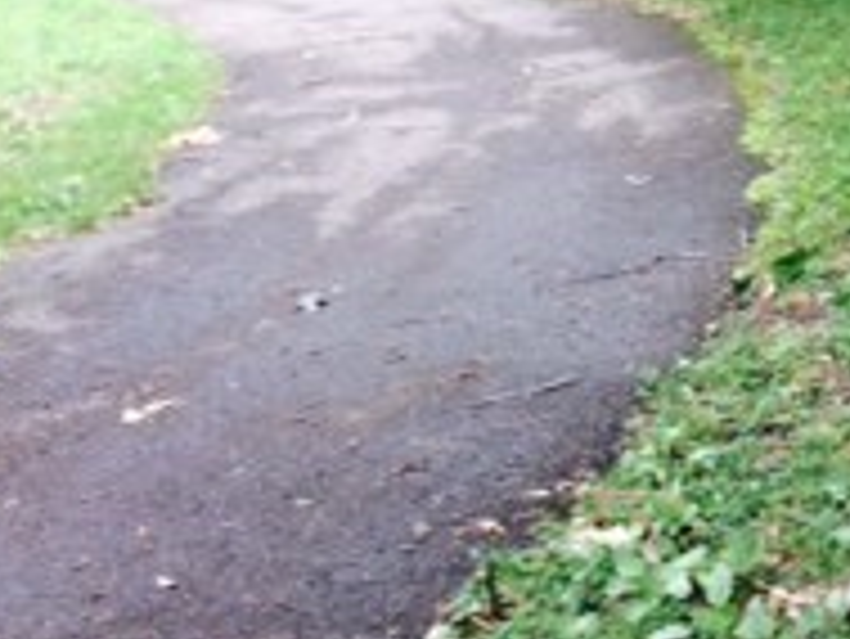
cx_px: 801
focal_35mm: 98
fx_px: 2408
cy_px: -122
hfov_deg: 19.6
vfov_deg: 14.6
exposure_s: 1/122
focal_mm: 4.15
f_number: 2.2
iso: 32
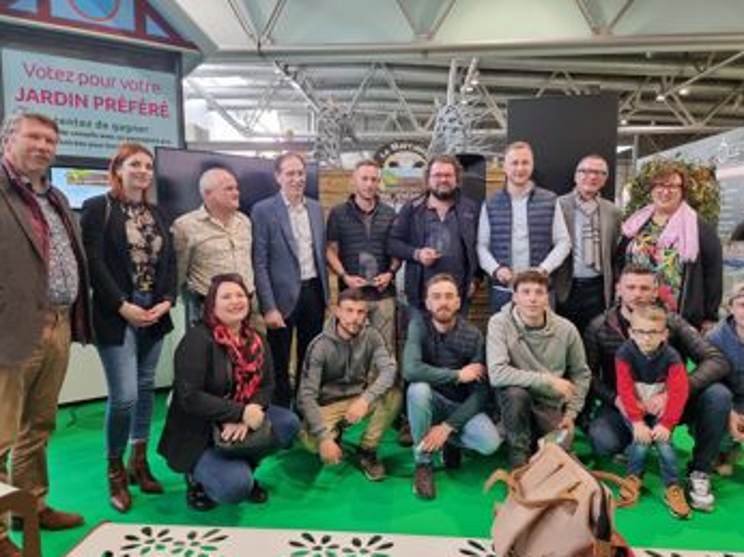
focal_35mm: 25
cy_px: 273
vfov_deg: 54.8
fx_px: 537
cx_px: 385
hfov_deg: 69.4
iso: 320
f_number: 1.8
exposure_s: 1/100
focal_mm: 6.7
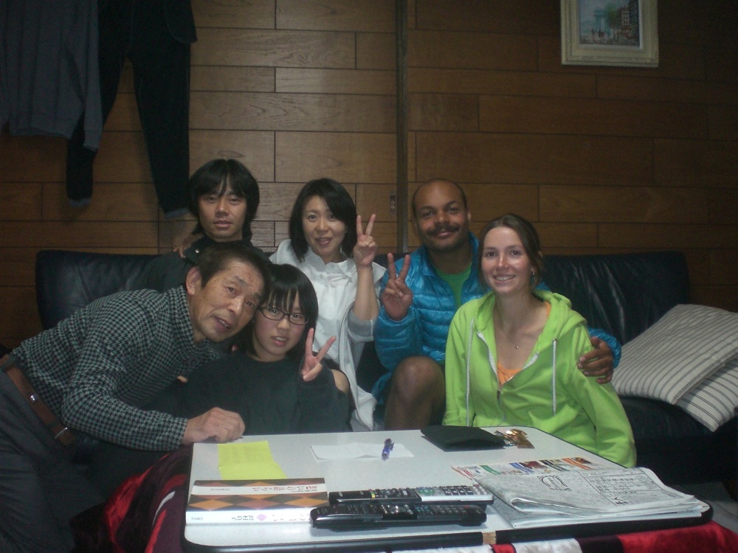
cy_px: 276
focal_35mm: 38
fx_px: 810
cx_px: 369
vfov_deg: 37.7
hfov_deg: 49.0
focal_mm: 6.3
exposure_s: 1/30
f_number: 3.1
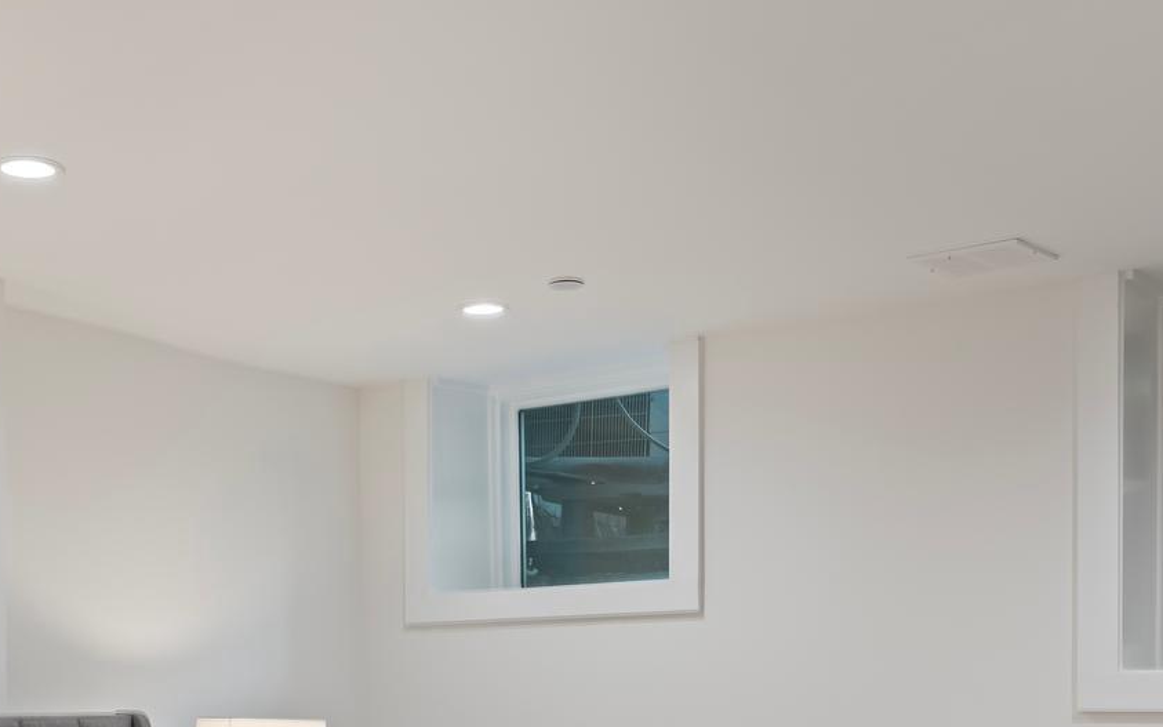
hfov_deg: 38.0
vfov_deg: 23.8
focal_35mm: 52
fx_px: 1648
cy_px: 730
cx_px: 310
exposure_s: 1/30
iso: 800
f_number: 4
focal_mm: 21
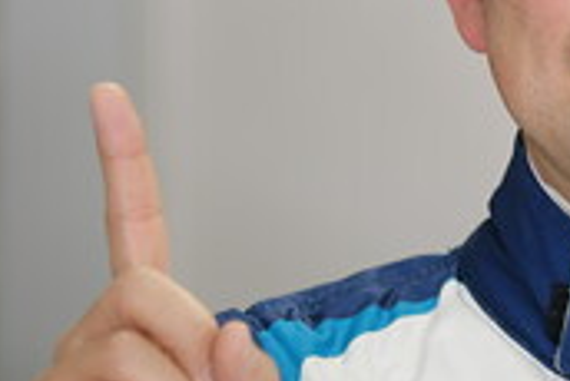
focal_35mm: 314
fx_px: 4976
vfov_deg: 4.4
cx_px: 905
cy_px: 129
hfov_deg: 6.5
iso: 500
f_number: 2
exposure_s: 1/150
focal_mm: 50
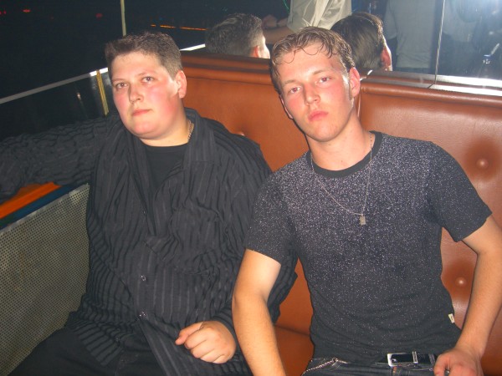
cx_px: 251
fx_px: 551
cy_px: 188
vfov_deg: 37.7
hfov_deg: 49.0
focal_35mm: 38
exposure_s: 1/60
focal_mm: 7.9
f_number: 2.8
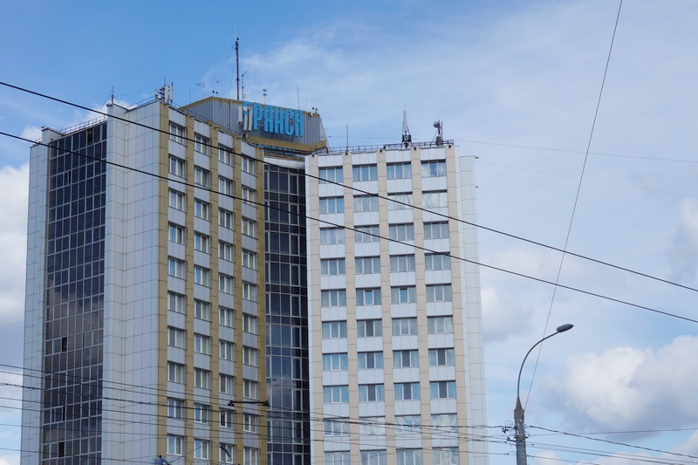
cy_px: 232
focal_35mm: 34
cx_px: 349
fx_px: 669
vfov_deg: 38.3
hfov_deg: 55.1
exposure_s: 1/125
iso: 100
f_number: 16
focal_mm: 23
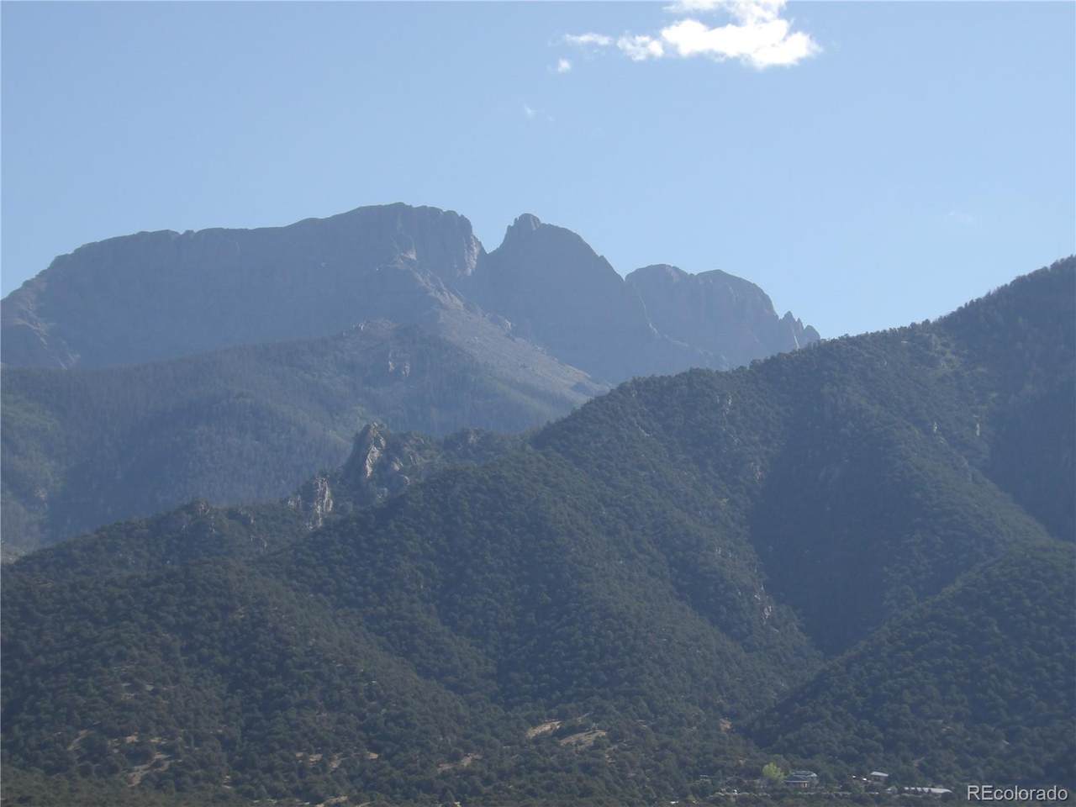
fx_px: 3450
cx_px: 538
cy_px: 404
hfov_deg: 17.7
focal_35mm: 111
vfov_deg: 13.3
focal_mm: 19.9
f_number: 4.8
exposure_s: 1/444
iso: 100
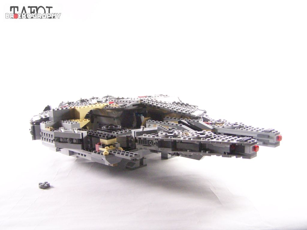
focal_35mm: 38
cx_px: 154
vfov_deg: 37.7
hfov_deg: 49.0
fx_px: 337
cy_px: 115
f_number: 3.2
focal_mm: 6.3
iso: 400
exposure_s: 1/45
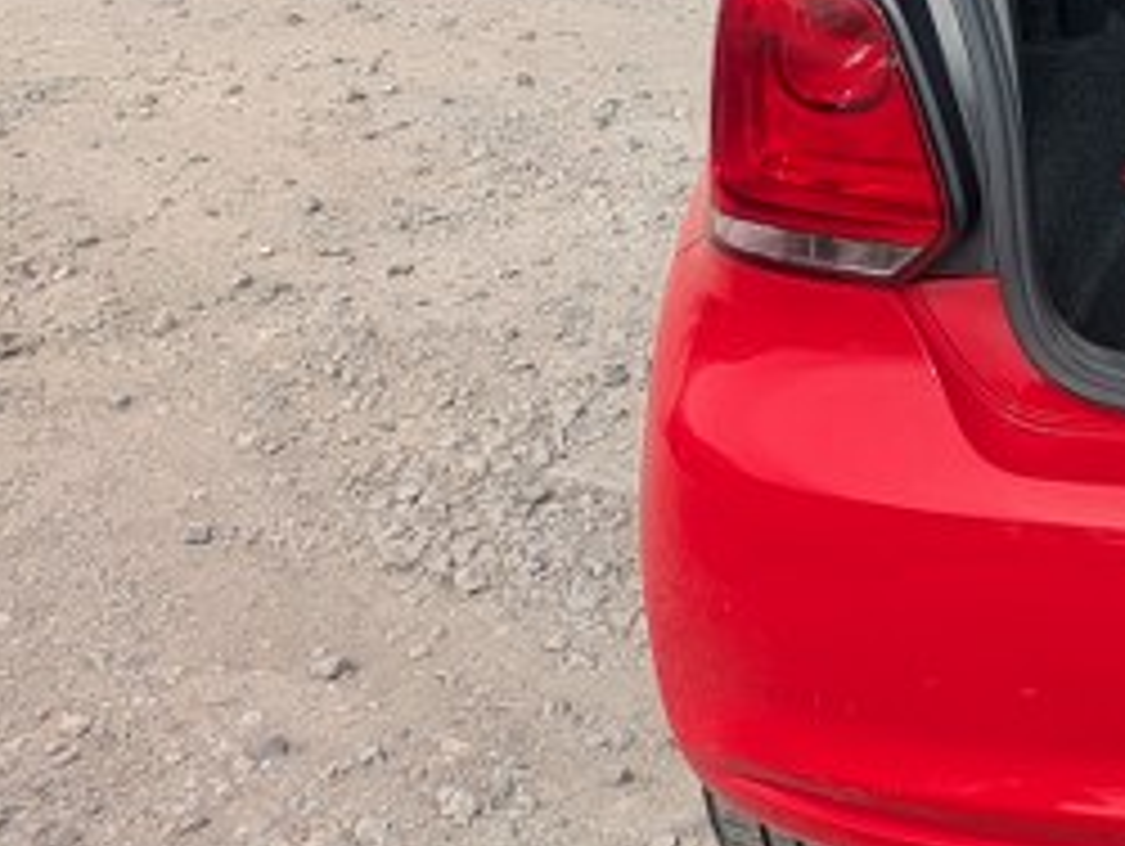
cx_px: 1550
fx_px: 2602
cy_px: -302
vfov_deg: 17.2
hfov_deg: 21.5
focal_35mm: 80
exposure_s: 1/2538
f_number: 1.89
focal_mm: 5.43
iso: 51
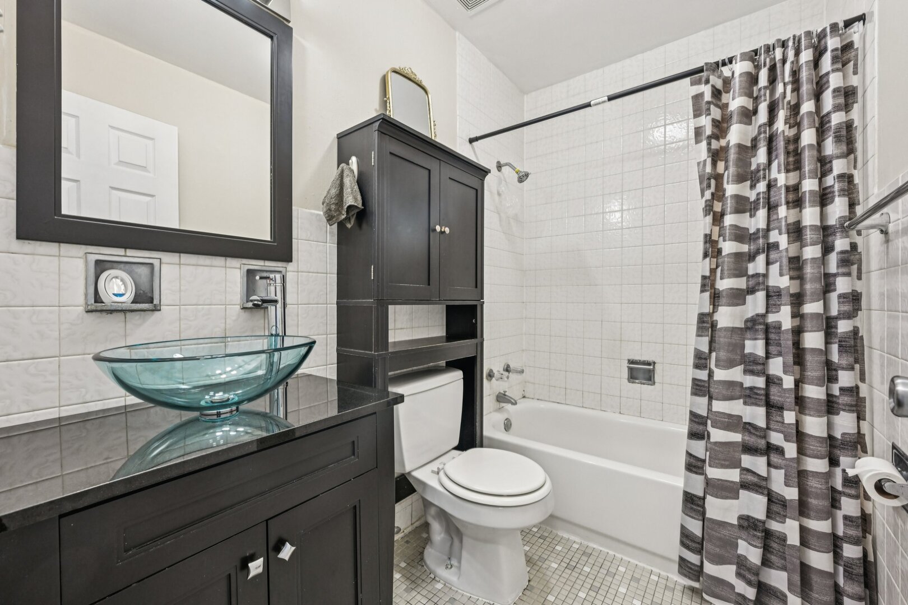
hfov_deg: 102.3
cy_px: 302
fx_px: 366
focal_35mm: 14
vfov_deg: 79.2
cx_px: 454
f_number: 8
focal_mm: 14.5
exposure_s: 1/25
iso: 800
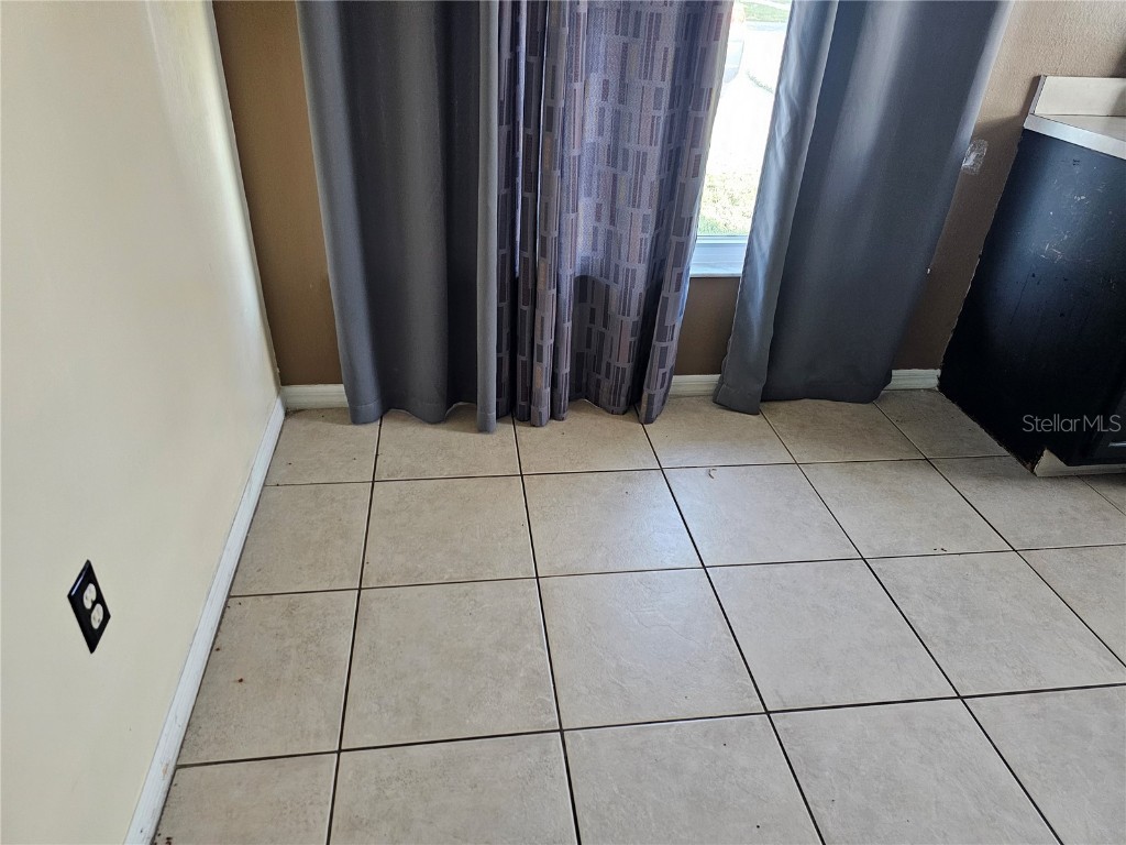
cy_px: 422
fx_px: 748
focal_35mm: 23
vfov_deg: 58.9
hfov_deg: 73.9
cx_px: 563
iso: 800
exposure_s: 1/120
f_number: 1.7
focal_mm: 6.3
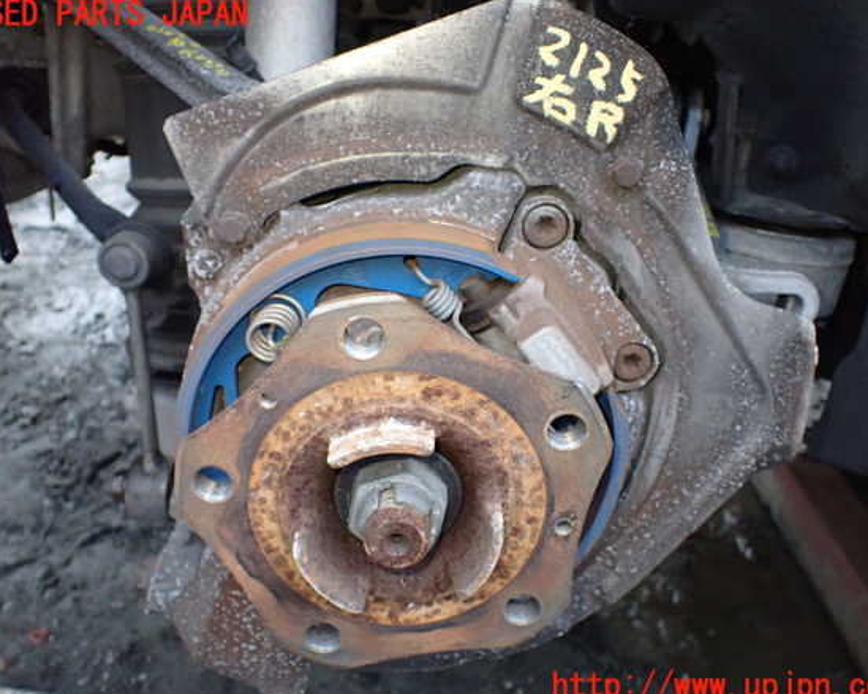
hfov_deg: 55.7
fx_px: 822
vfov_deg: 45.8
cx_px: 435
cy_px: 351
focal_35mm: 32
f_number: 2.3
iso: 800
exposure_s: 1/60
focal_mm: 5.4
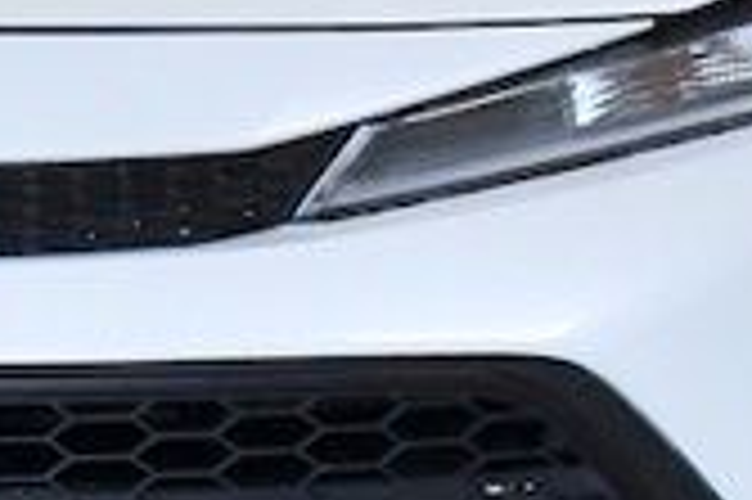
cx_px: -266
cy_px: -151
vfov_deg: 5.5
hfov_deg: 8.3
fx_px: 5134
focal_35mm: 246
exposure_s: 1/400
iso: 2500
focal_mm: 27
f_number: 10
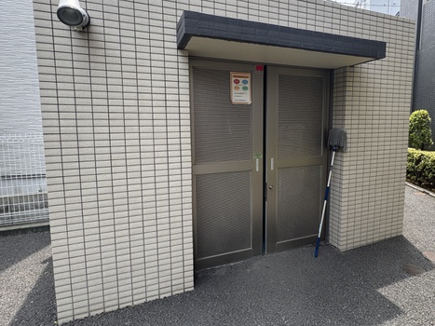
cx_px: 253
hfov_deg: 78.4
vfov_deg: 63.3
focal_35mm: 21
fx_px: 264
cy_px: 146
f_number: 2.2
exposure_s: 1/205
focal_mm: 2.22
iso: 40
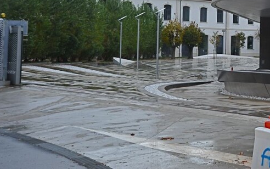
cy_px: 6
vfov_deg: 17.1
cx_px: 278
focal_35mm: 75
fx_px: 552
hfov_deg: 25.9
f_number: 9
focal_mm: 34
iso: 400
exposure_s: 1/320
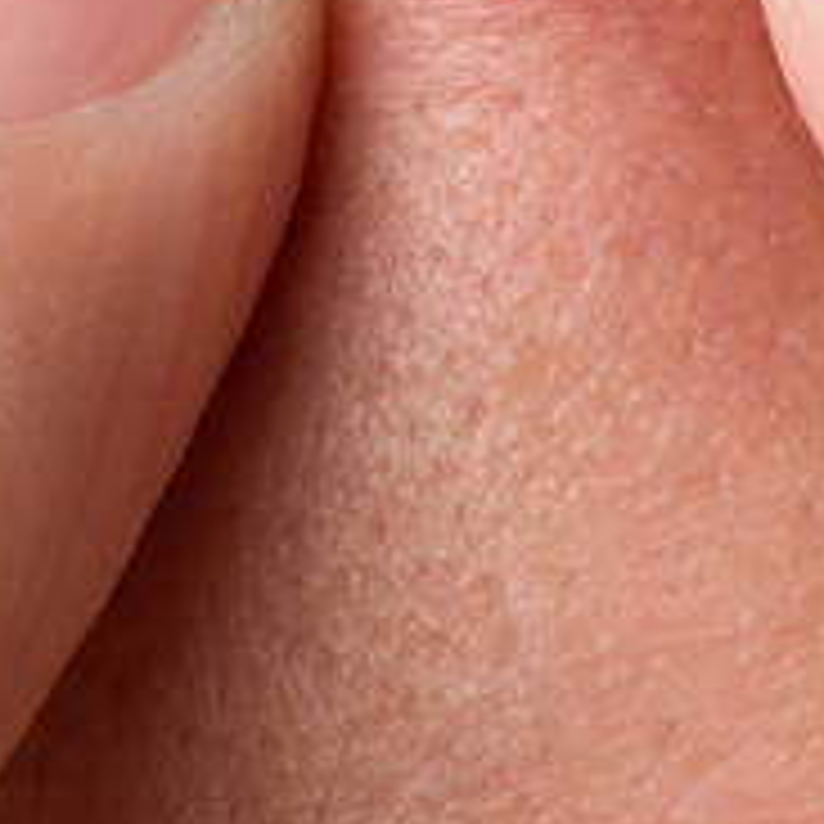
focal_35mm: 500
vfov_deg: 3.5
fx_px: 13466
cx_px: 371
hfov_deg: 3.5
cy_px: -295
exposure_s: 1/160
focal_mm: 105
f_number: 11
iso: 100
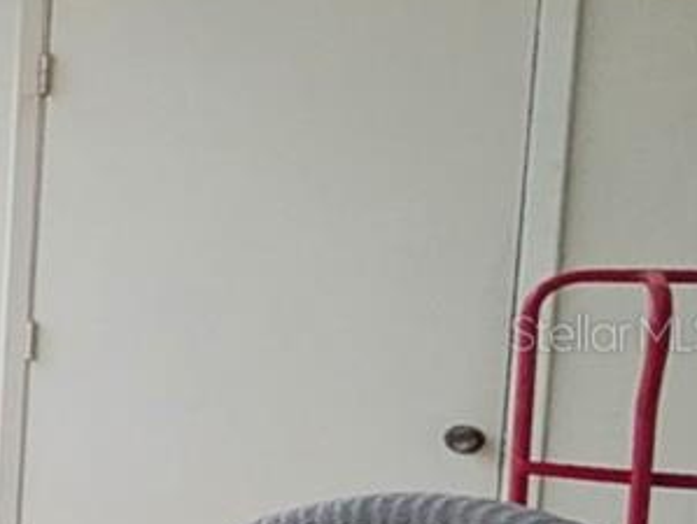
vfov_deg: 22.9
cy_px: 333
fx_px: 1290
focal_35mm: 64
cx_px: -1128
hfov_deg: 13.6
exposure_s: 1/1582
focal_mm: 2.02
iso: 55
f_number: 1.7
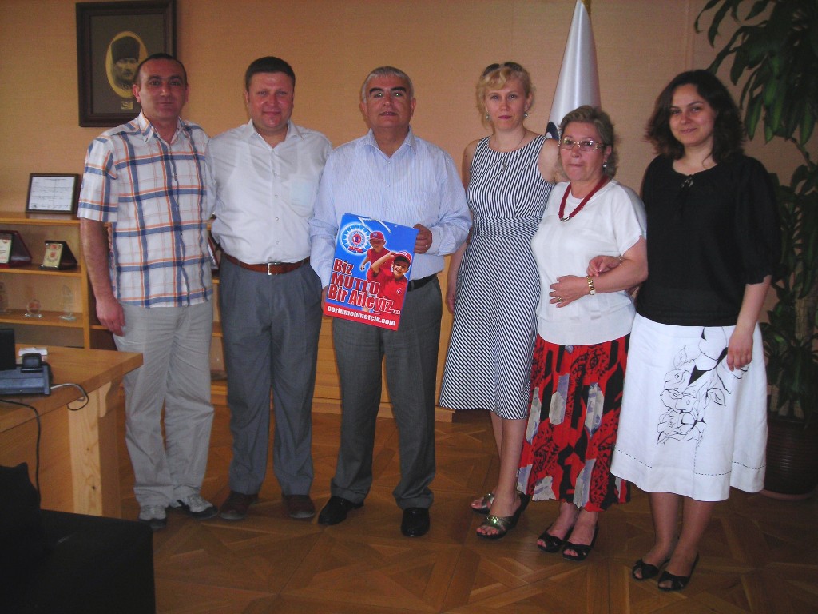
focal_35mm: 38
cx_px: 409
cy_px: 307
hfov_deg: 49.0
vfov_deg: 37.7
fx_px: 898
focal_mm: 6.3
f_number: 3.2
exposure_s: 1/60.1
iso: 75
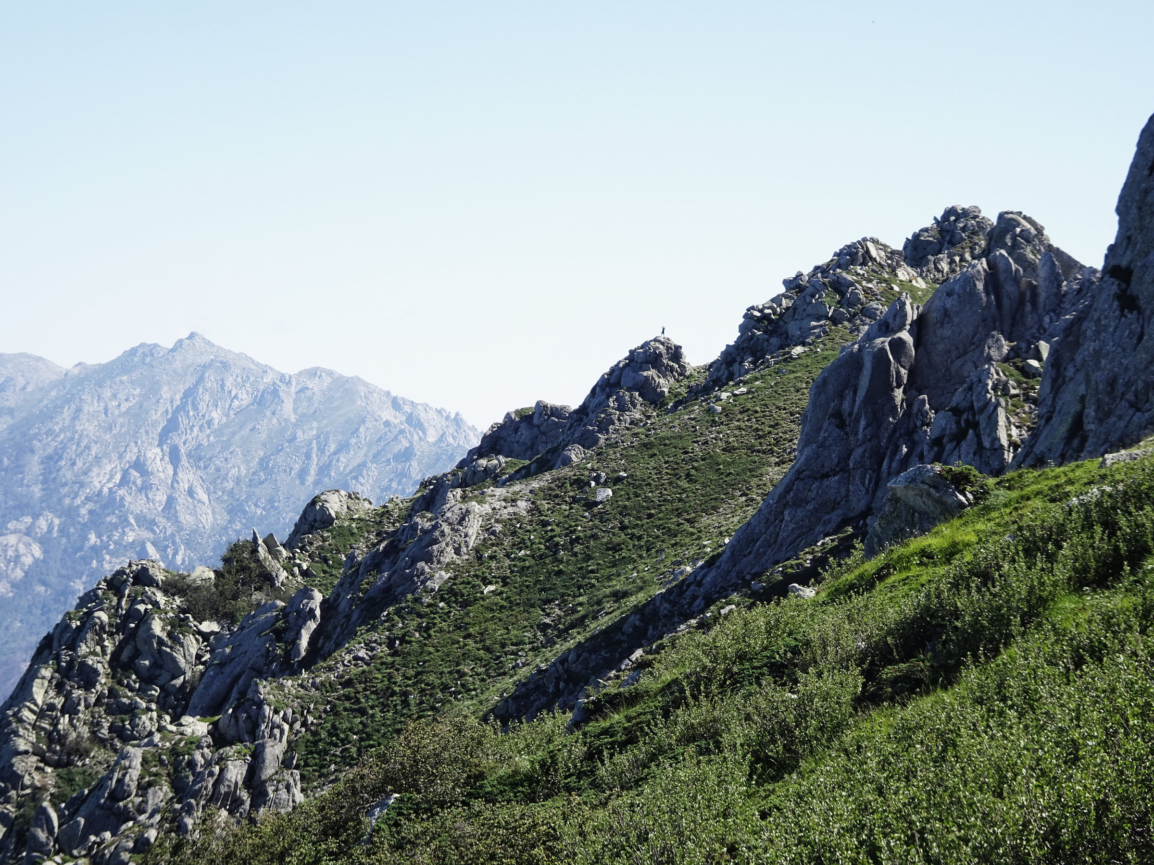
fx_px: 2500
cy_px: 432
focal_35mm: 75
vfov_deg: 19.6
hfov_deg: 26.0
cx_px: 577
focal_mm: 12.9
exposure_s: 1/320
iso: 80
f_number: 5
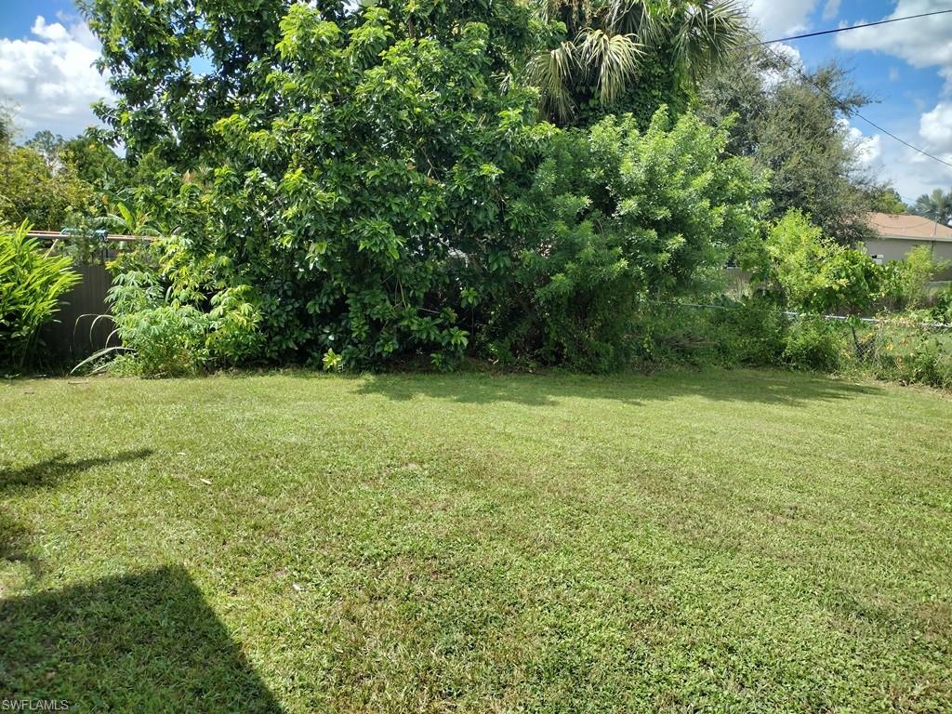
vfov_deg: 51.4
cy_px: 357
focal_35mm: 27
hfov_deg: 65.3
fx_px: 743
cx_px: 476
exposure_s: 1/2118
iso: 100
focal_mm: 4.71
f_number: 1.7
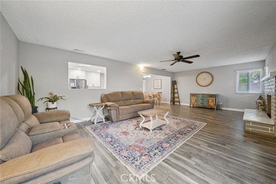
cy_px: 92
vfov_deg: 85.4
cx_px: 138
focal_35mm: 13
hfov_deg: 108.4
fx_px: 100
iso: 400
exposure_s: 1/2.5
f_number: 8
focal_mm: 13
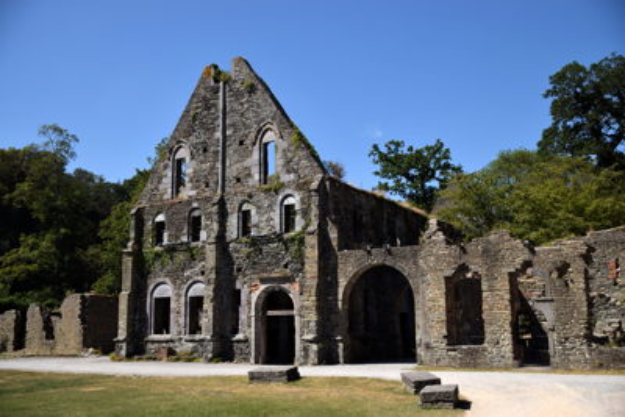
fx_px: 625
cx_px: 312
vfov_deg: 36.9
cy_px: 208
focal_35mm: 36
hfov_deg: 53.1
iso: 100
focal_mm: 24
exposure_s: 1/1600
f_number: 4
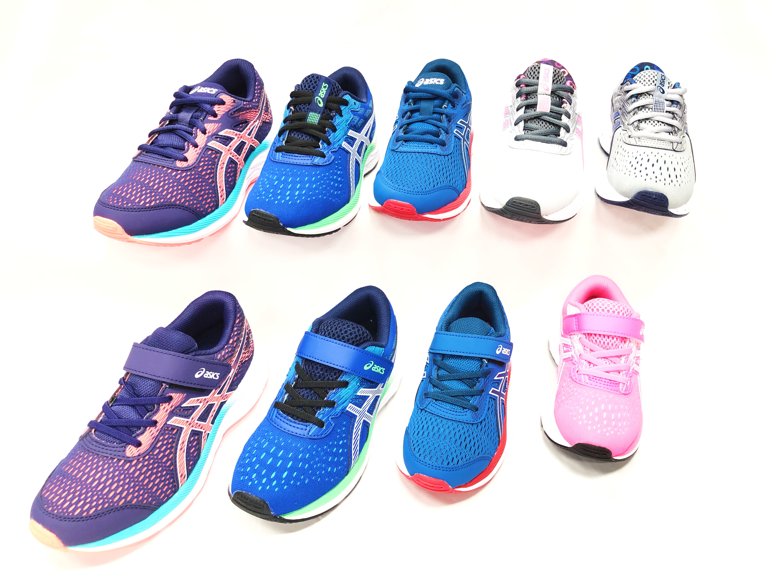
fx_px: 624
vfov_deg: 49.7
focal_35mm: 28
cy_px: 289
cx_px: 386
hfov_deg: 63.4
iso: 40
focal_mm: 3.99
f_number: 1.8
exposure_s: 1/17
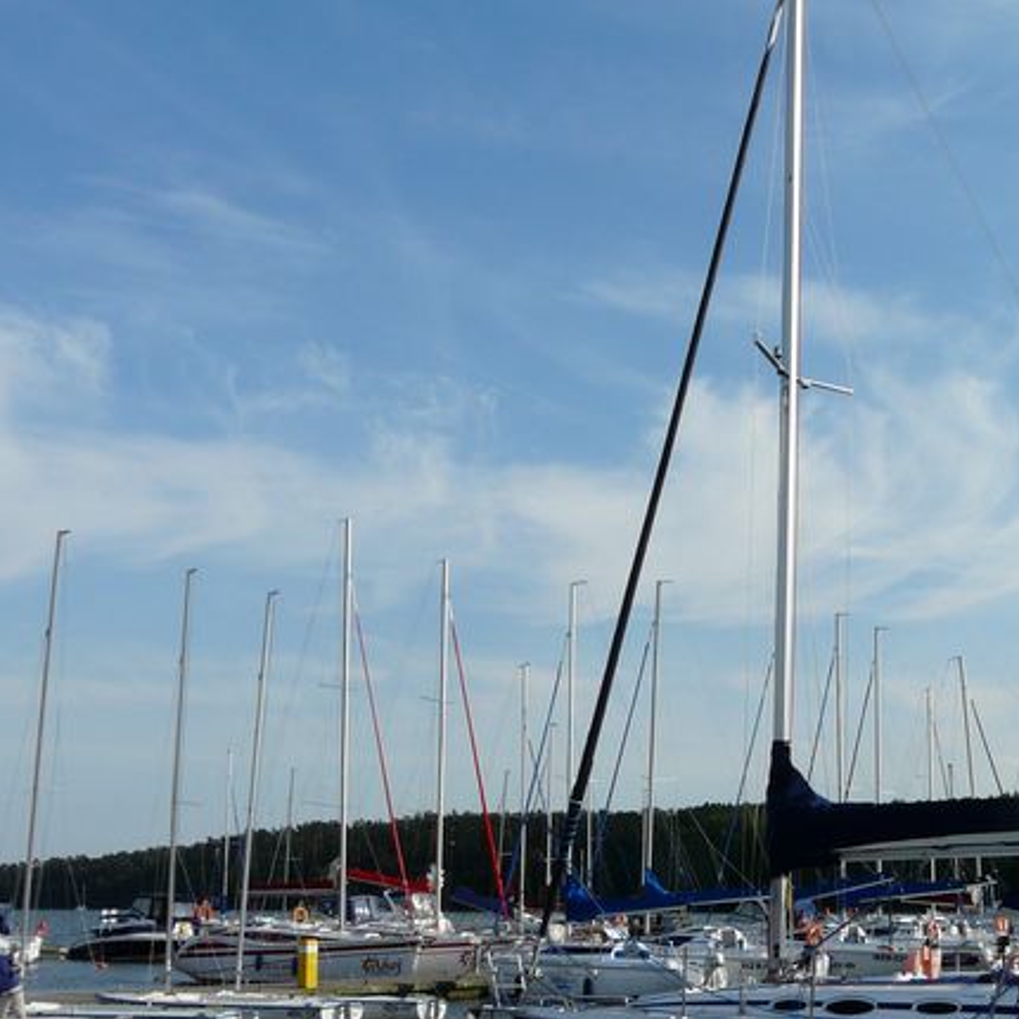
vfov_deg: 36.3
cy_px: 709
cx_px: 853
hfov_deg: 35.3
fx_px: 1532
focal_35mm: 46
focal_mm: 4.6
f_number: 6.3
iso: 100
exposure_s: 1/400
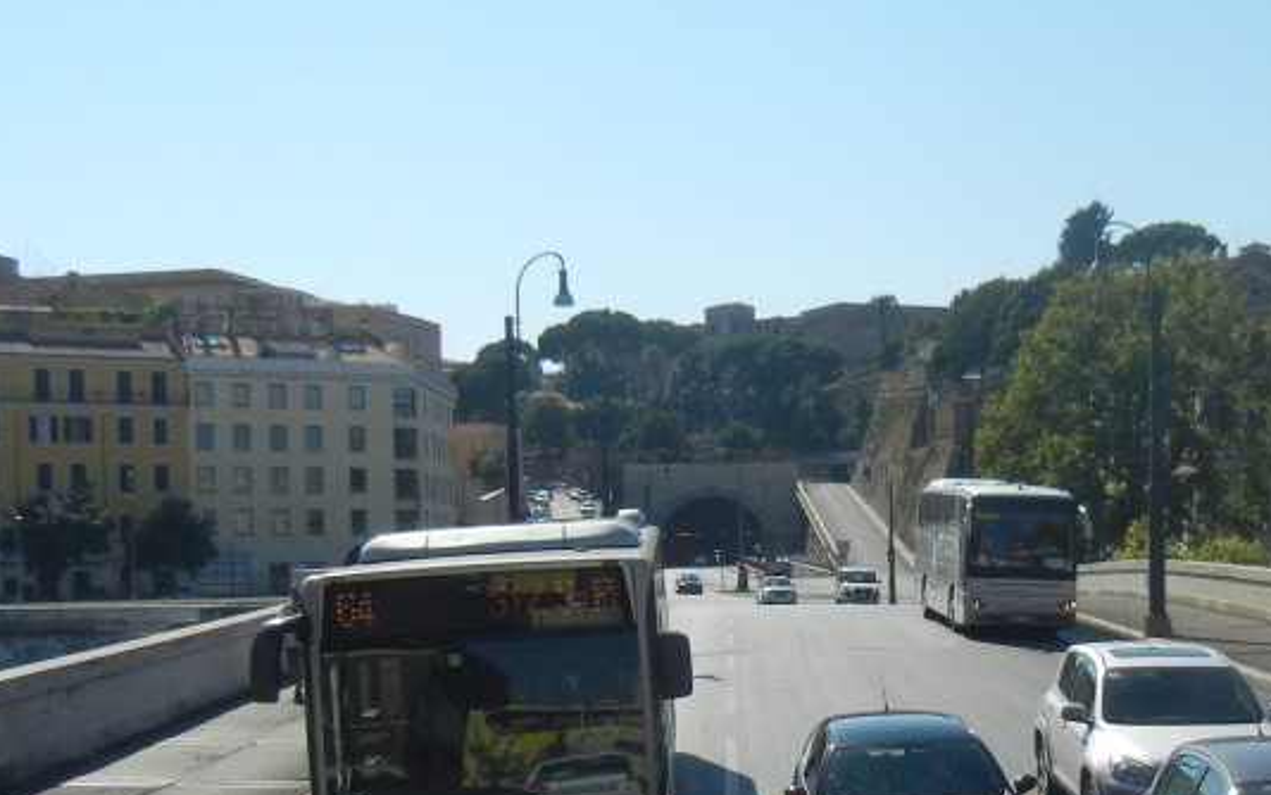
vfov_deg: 21.1
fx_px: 2113
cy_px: 600
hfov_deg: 33.3
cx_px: 790
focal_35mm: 61
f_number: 7
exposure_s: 1/542
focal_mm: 5.4
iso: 160
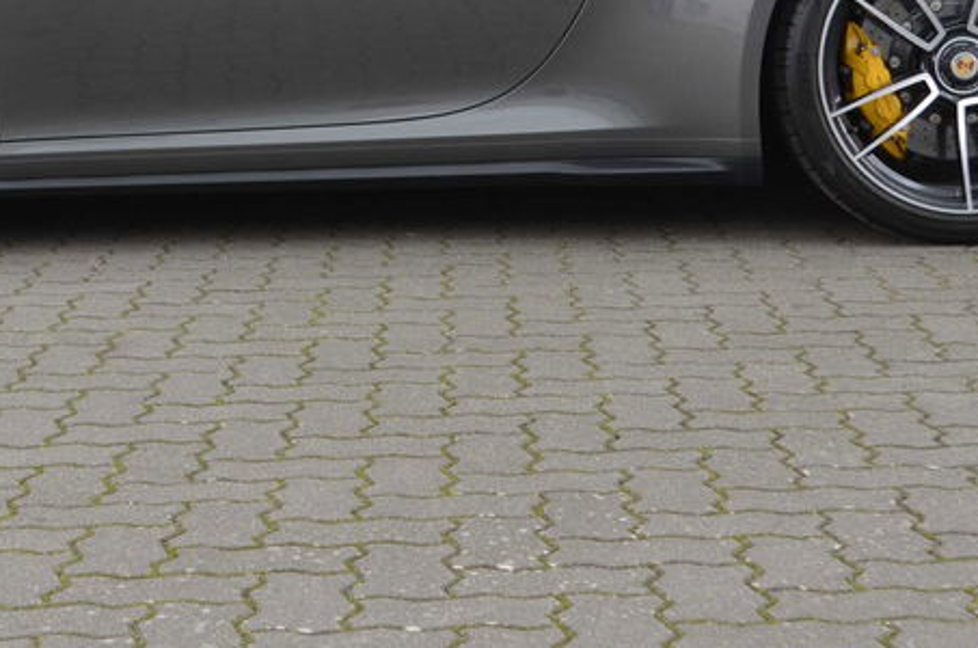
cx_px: 371
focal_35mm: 95
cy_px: -15
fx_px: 2575
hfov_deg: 21.5
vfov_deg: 14.1
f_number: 4.5
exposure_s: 1/80
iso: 400
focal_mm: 28
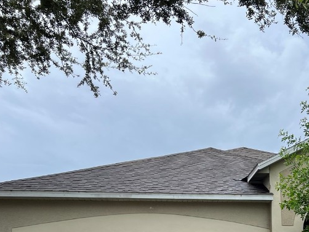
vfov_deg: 26.3
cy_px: 222
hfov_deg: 34.7
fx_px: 473
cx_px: 258
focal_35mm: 53
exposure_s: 1/1135
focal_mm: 5.7
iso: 50
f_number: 1.5
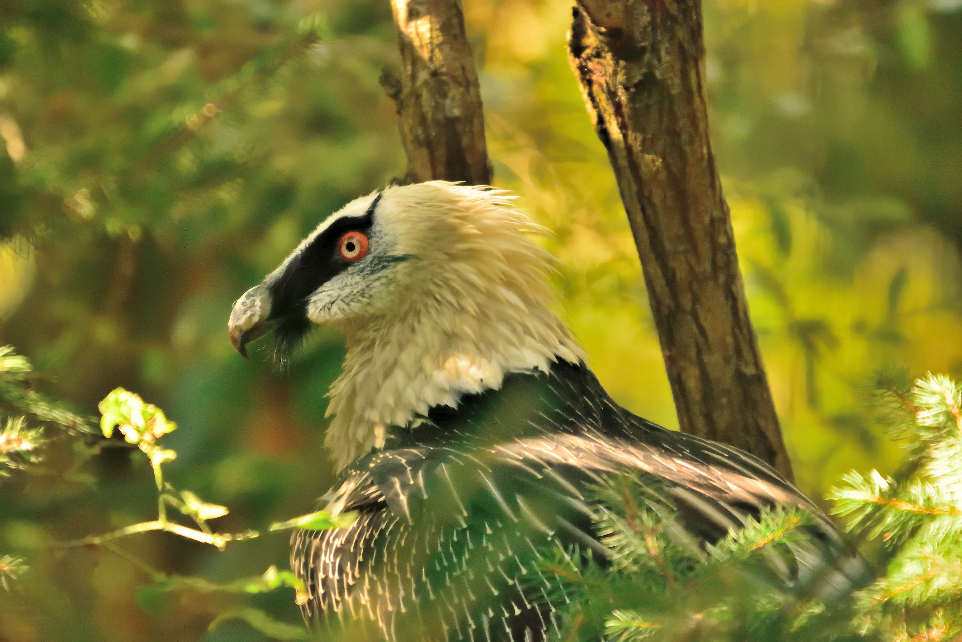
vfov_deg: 2.3
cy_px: 321
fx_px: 16032
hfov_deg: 3.4
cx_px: 481
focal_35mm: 600
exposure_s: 1/1000
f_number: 5.6
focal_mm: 400
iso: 6400
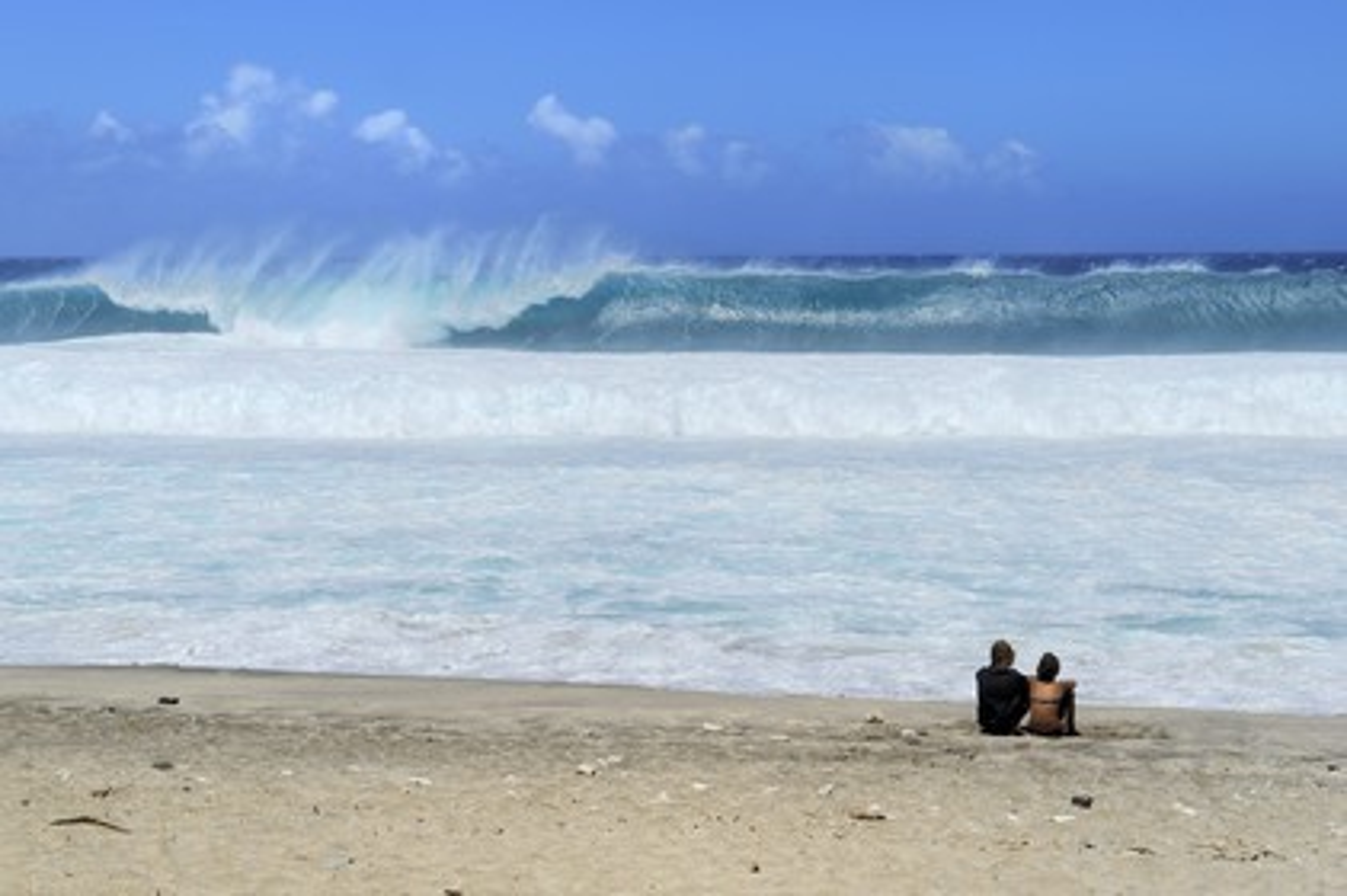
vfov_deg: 19.4
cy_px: 448
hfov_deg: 28.9
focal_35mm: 70
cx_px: 674
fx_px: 2617
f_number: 20
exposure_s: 1/250
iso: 200
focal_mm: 70
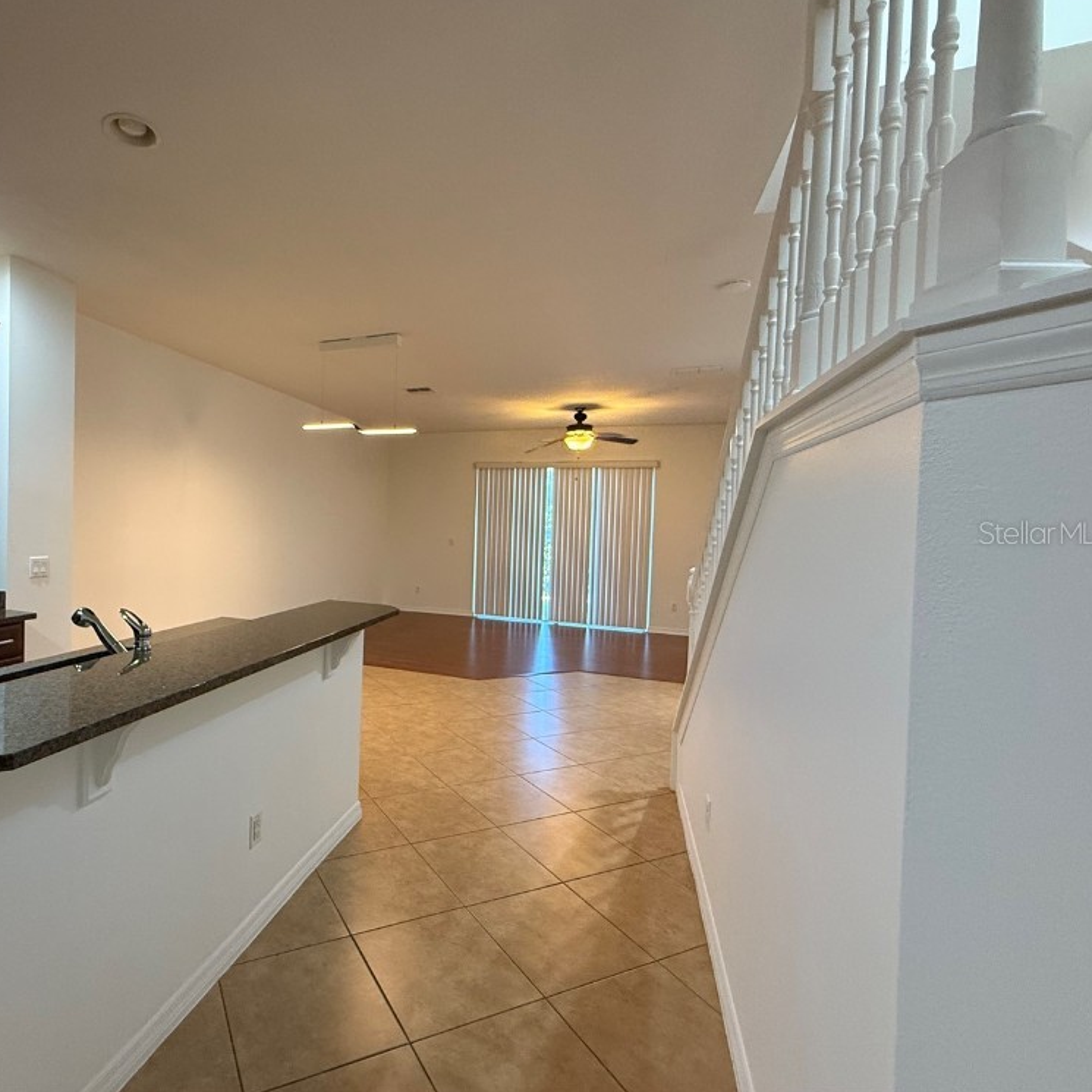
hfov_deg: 81.2
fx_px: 607
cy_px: 532
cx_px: 366
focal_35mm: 17
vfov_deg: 84.0
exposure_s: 1/60
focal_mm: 2.22
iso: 400
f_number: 2.2
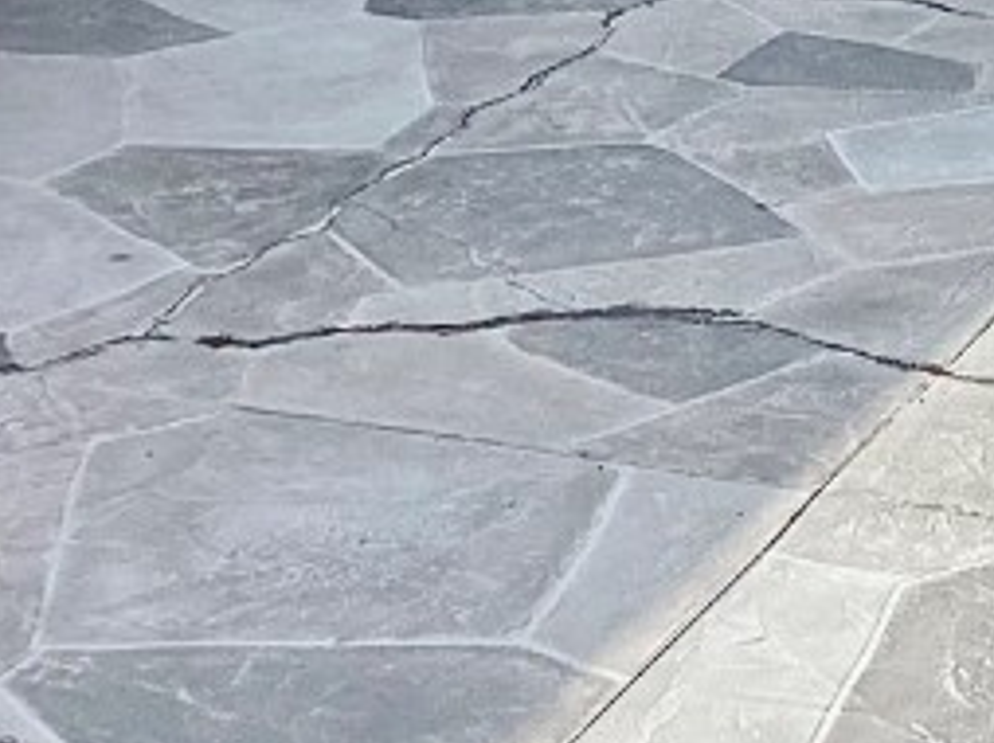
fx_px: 3586
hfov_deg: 15.3
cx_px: 1154
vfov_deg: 11.1
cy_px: -536
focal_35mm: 125
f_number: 2.4
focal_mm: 3.3
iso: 25
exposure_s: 1/1733
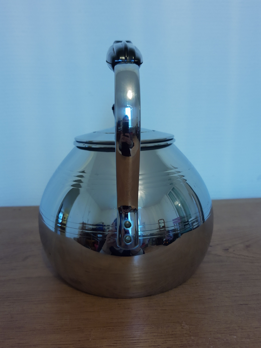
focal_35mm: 26
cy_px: 174
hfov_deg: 53.1
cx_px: 130
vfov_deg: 67.3
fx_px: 261
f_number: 1.7
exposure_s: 1/25
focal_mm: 4.75
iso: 153
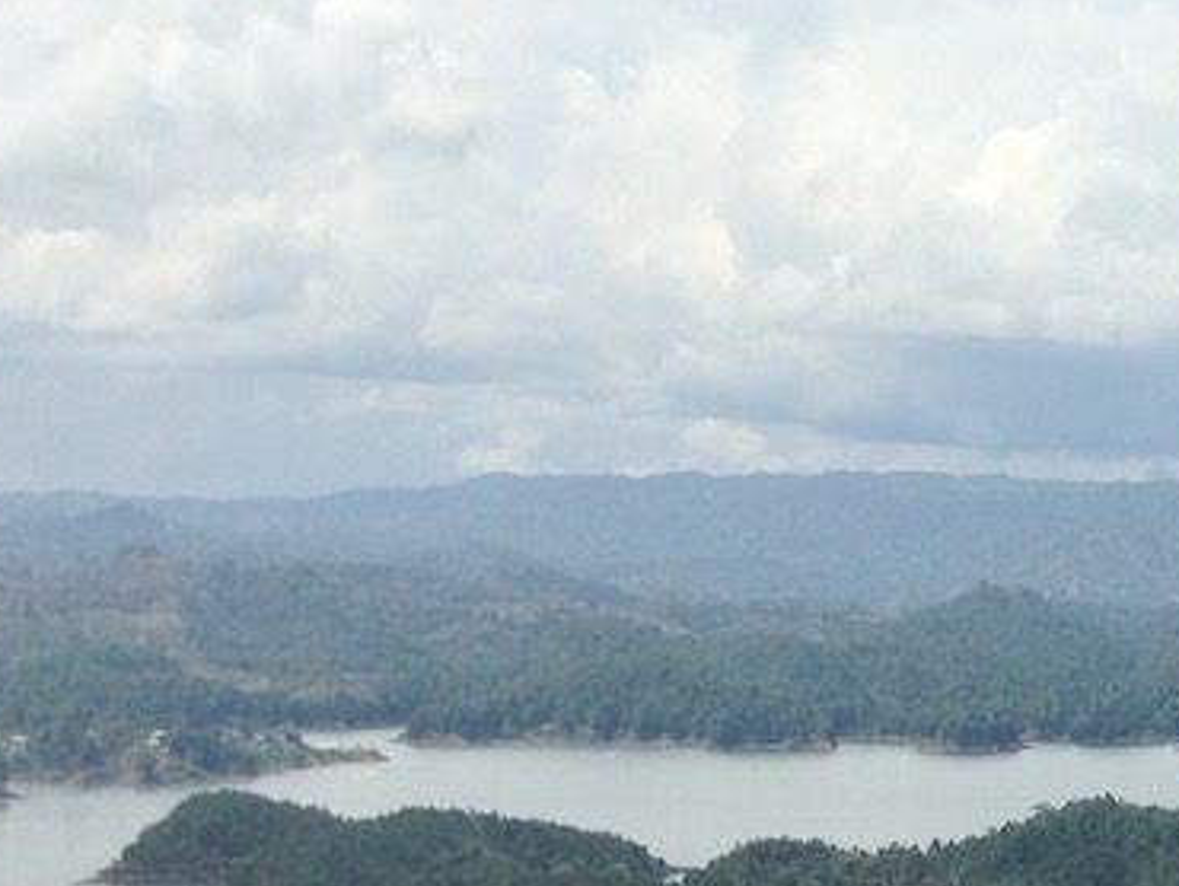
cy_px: 892
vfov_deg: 13.6
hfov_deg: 16.7
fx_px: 3647
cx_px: 1762
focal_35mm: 107
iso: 50
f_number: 2.4
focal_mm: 4.12
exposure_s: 1/2584
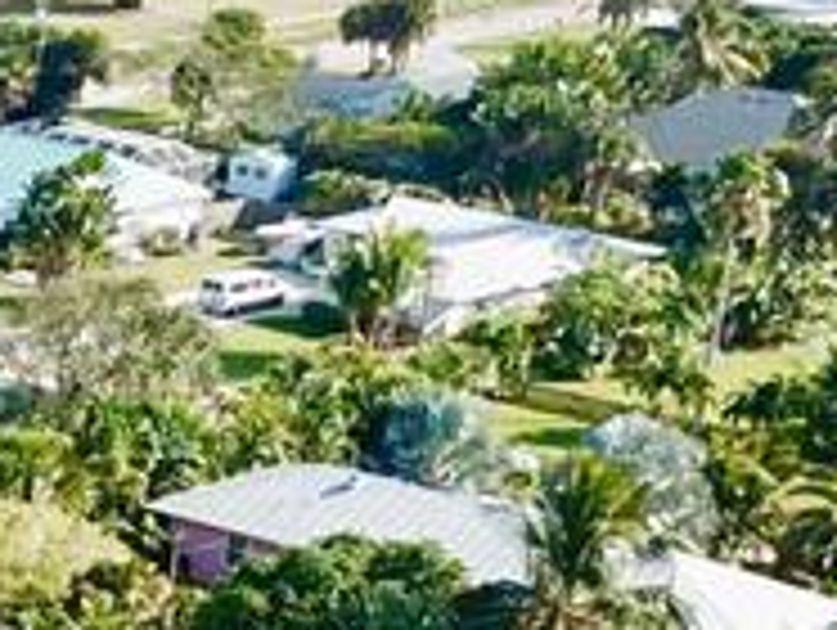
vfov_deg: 10.3
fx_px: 3462
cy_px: 702
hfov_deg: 11.6
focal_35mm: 143
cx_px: -1120
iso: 100
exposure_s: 1/156
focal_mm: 4.73
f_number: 2.2
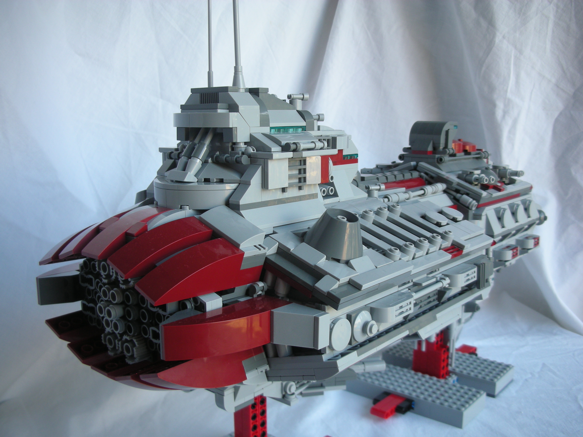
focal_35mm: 35
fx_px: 589
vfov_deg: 40.7
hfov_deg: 52.6
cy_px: 218
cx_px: 292
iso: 50
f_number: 2.8
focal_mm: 5.8
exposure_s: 1/32.1
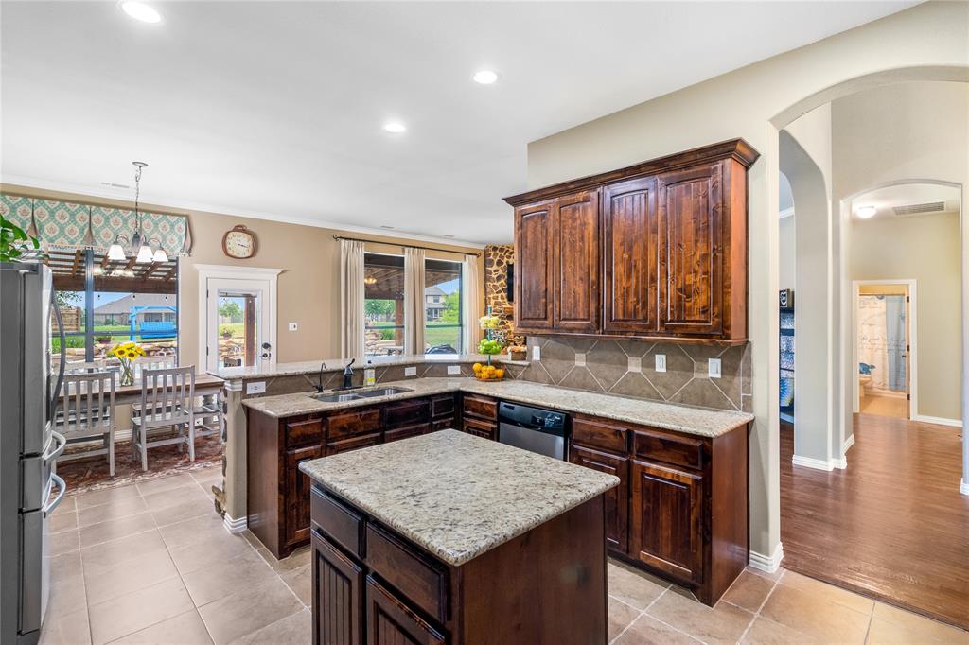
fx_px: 431
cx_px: 484
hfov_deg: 96.8
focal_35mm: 16
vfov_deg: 73.7
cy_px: 322
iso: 400
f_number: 8
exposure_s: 2.5
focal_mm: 16
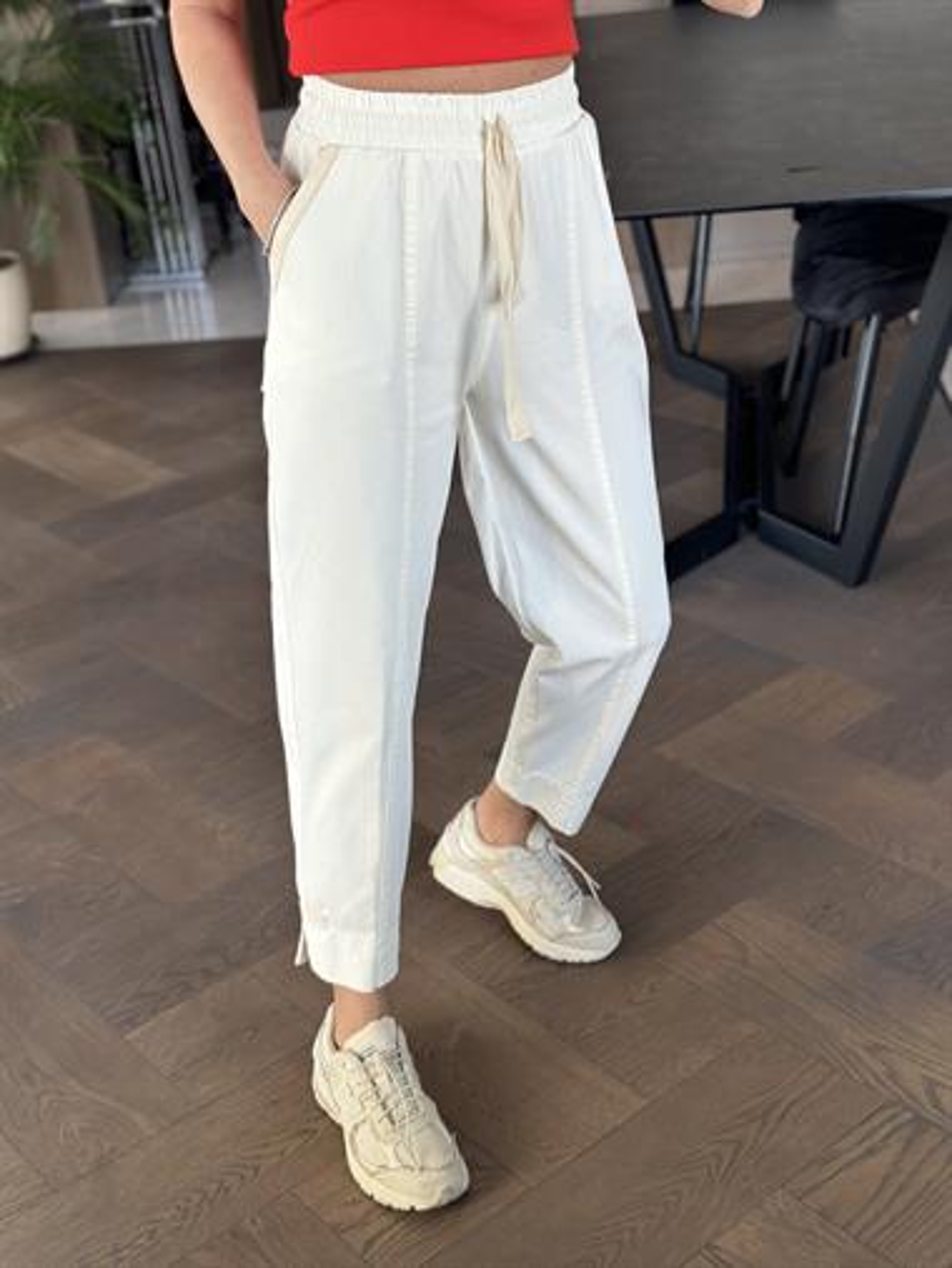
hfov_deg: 30.3
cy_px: 634
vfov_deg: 39.6
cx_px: 476
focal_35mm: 48
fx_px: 1759
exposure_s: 1/83
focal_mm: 6.86
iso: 125
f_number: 1.78
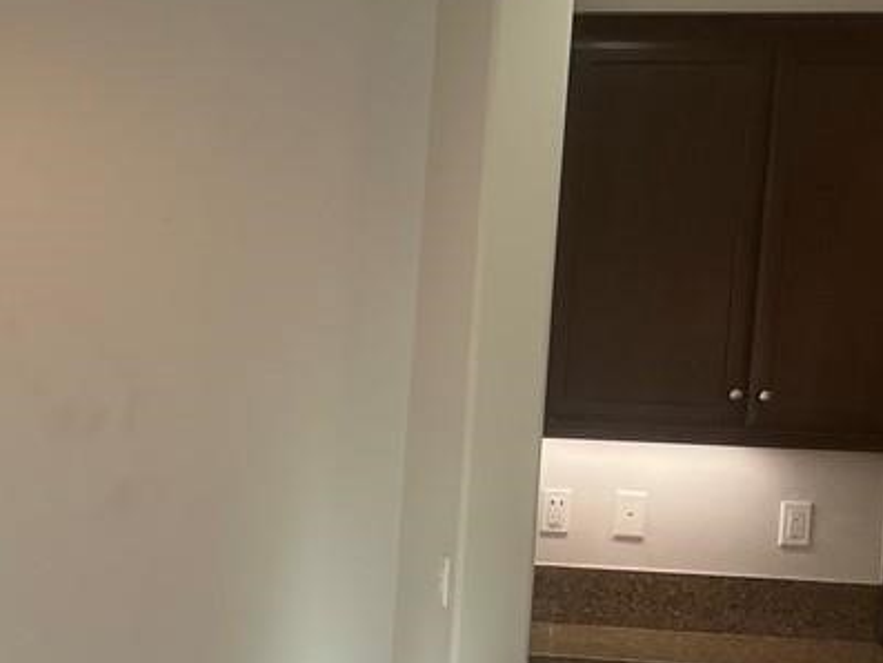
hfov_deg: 25.5
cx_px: -216
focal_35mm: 67
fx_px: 1710
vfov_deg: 21.8
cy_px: 467
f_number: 1.5
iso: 125
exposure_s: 1/120
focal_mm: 5.7
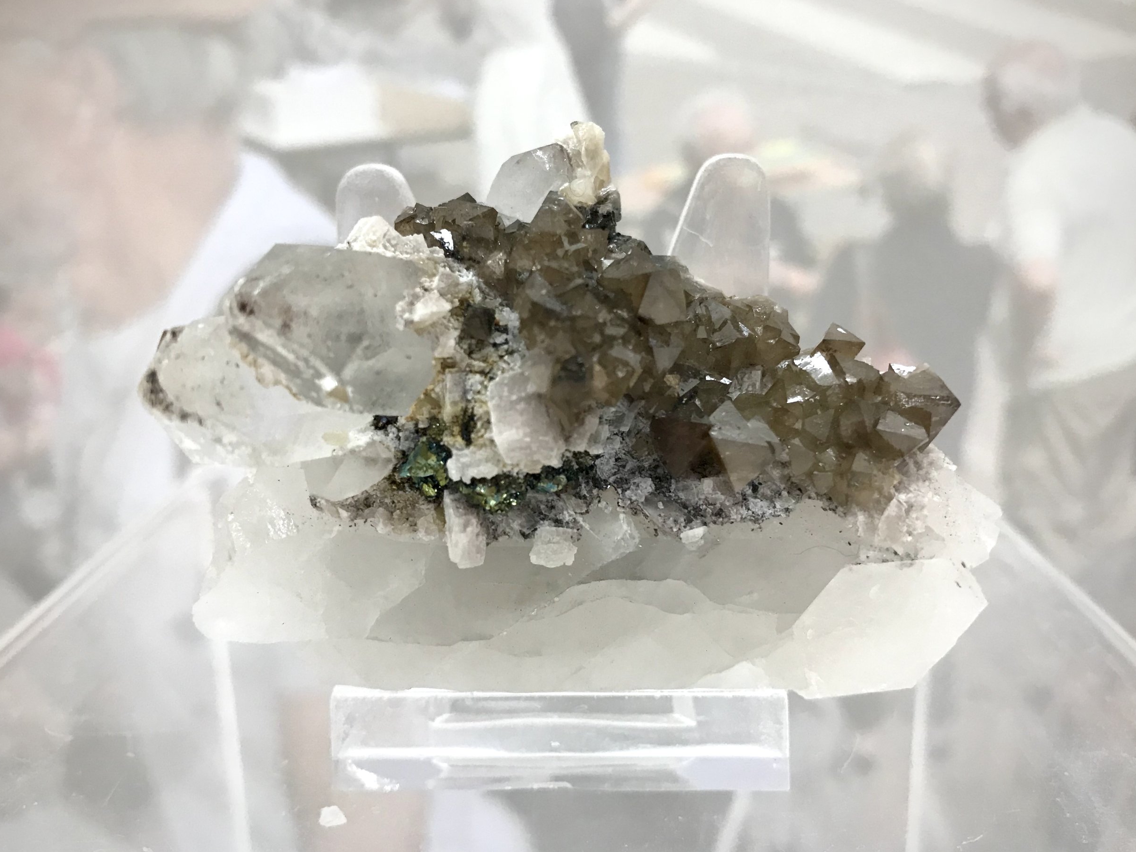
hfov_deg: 61.7
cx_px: 555
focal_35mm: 29
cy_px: 415
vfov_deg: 48.2
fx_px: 952
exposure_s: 1/33
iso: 40
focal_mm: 3.99
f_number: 1.8
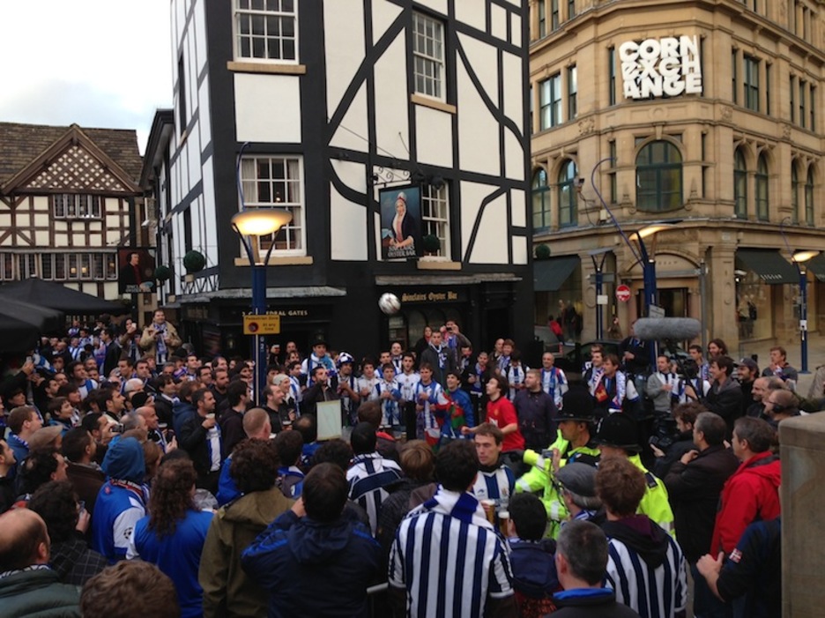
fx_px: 786
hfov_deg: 55.4
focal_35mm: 33
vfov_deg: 42.9
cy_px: 309
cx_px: 412
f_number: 2.4
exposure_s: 1/60
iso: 50
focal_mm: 4.13
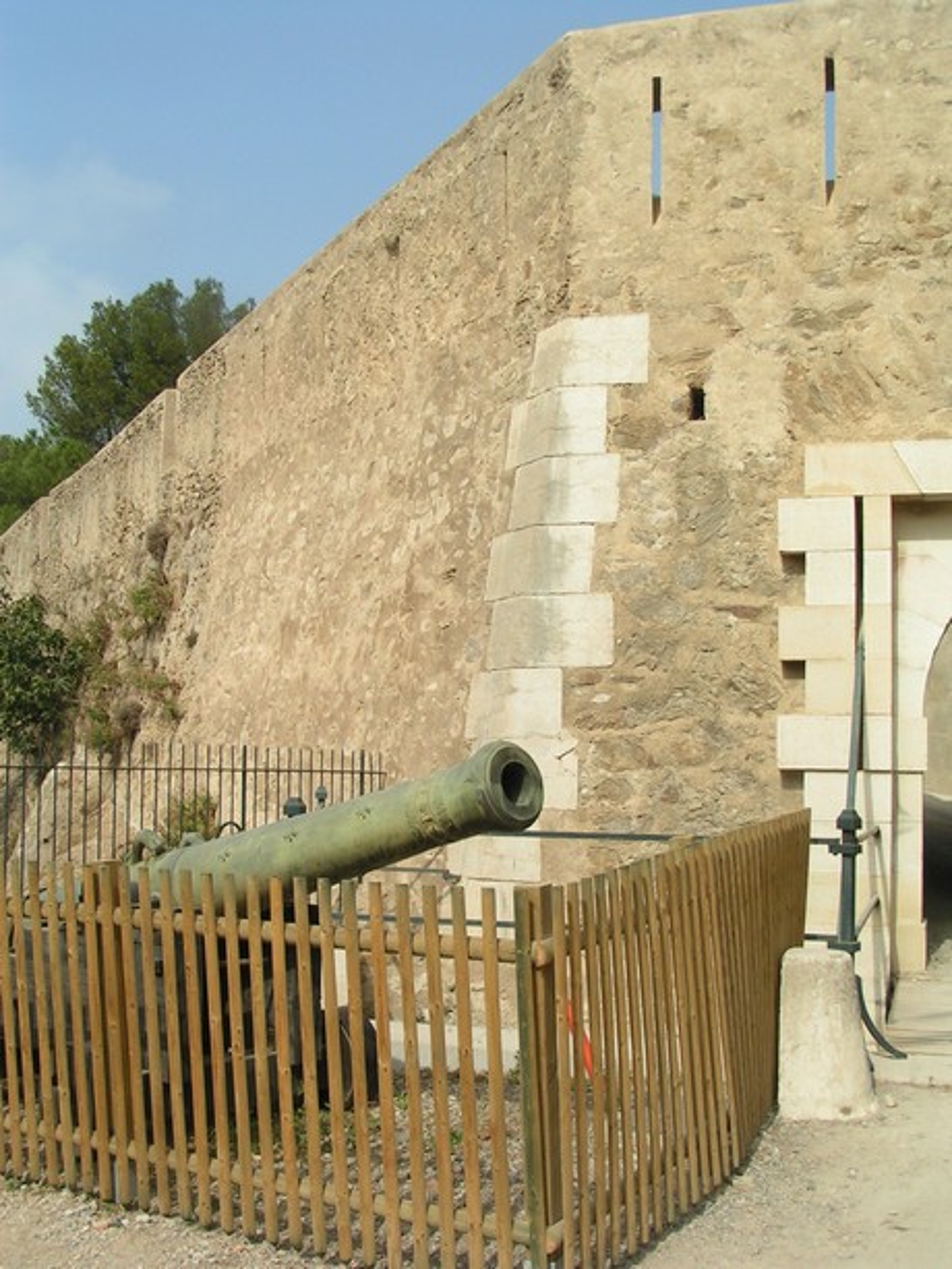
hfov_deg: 36.8
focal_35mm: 39
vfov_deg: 47.9
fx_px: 1430
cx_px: 476
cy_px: 634
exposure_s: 1/400
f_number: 5.6
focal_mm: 6
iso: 50
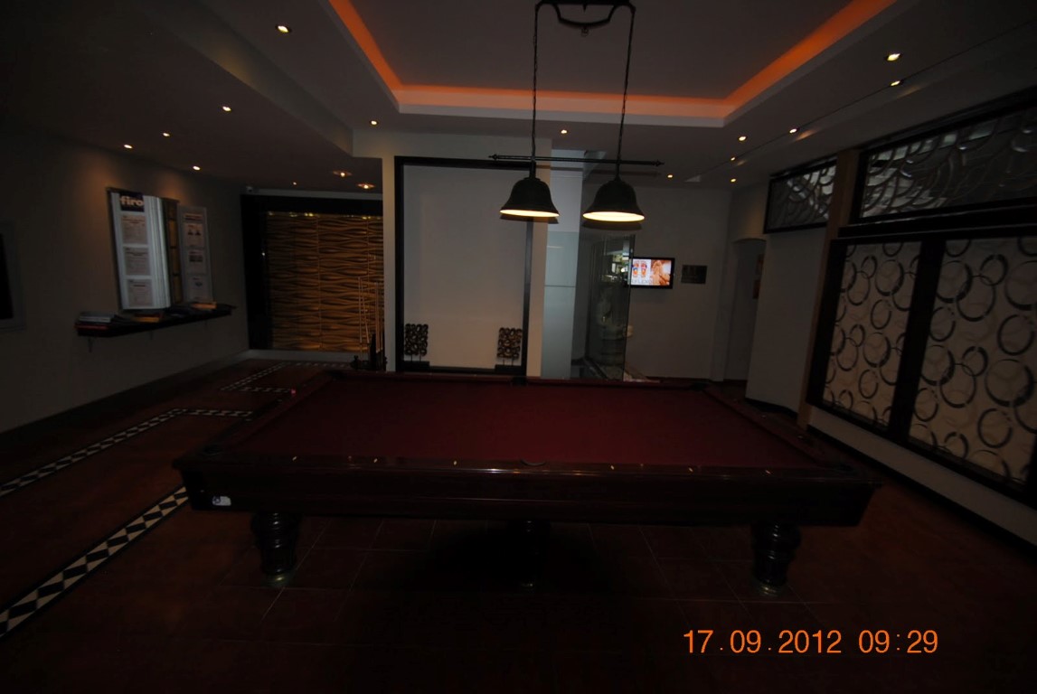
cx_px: 518
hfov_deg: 100.3
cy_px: 347
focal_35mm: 15
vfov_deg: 77.5
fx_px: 433
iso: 200
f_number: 3.5
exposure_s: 1/60
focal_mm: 10
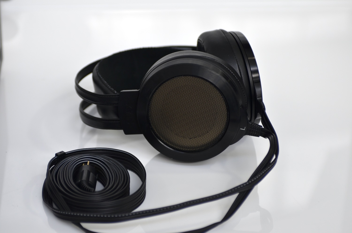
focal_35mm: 105
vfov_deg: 13.0
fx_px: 1025
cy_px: 116
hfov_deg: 19.5
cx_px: 176
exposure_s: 1/250
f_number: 4
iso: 400
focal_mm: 70
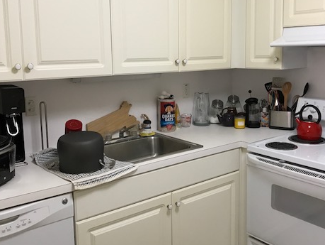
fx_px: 366
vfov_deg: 36.8
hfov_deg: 47.8
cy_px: 105
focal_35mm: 39
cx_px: 171
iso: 40
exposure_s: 1/24
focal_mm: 3.99
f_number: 1.8
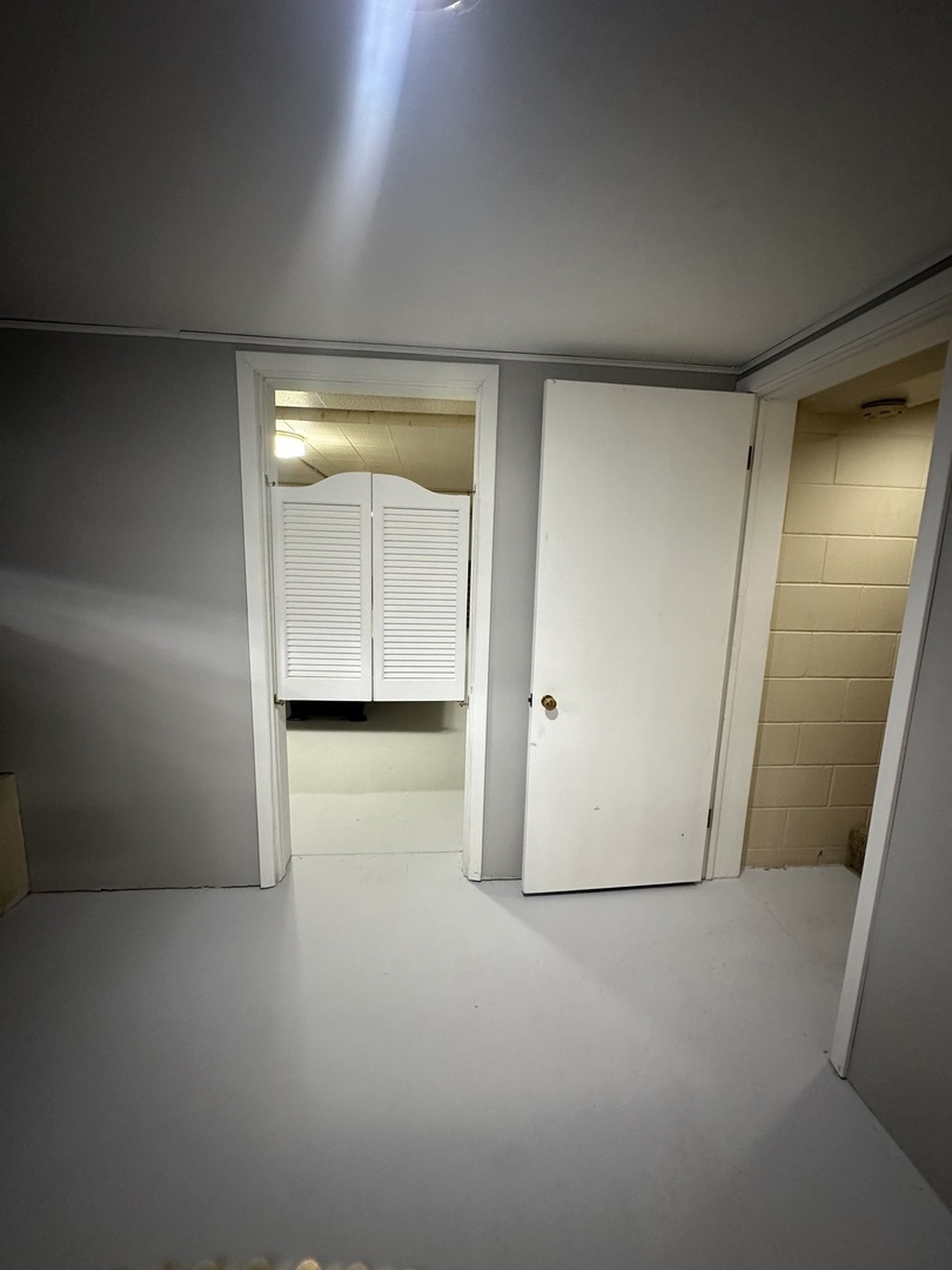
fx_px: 513
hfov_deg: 85.7
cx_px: 476
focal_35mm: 14
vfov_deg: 102.1
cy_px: 635
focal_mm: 2.22
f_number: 2.2
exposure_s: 1/60
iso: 250
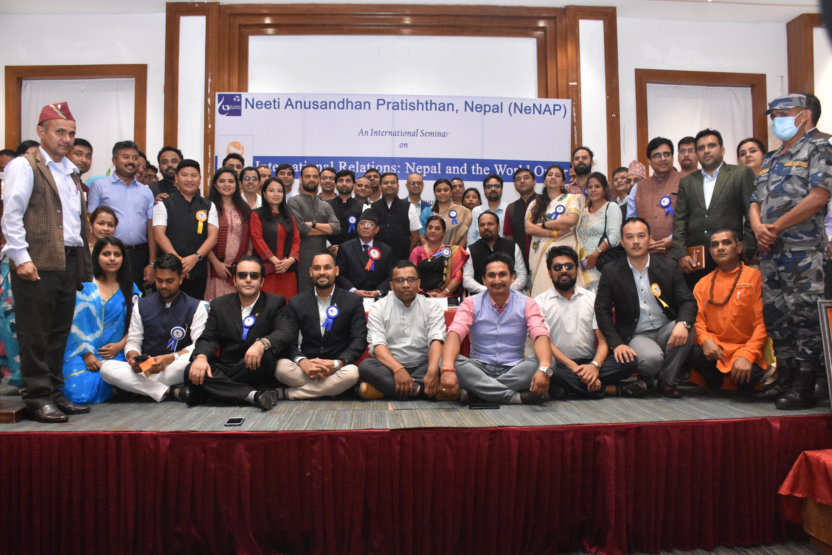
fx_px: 624
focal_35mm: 27
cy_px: 278
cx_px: 416
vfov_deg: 47.9
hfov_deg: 67.4
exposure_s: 1/160
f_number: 5.6
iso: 4000
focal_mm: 18
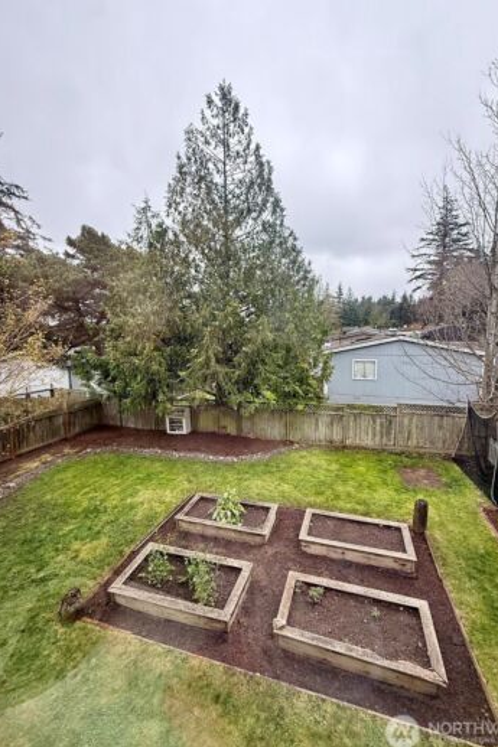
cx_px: 260
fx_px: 311
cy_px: 373
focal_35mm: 15
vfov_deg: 100.4
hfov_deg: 77.2
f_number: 2.2
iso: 64
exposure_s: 1/291
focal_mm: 2.22
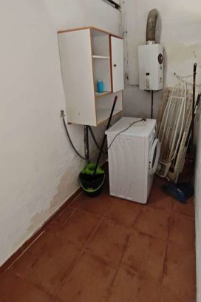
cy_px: 113
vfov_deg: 85.2
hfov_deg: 64.0
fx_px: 159
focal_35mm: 19
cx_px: 120
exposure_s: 1/33.3
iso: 400
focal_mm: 2.16
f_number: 2.2
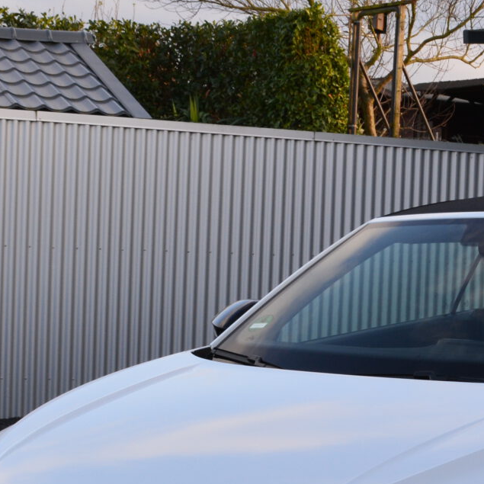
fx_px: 1788
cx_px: 529
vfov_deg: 15.3
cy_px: 371
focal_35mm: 113
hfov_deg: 15.0
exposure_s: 1/60
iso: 280
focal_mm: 22
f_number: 10
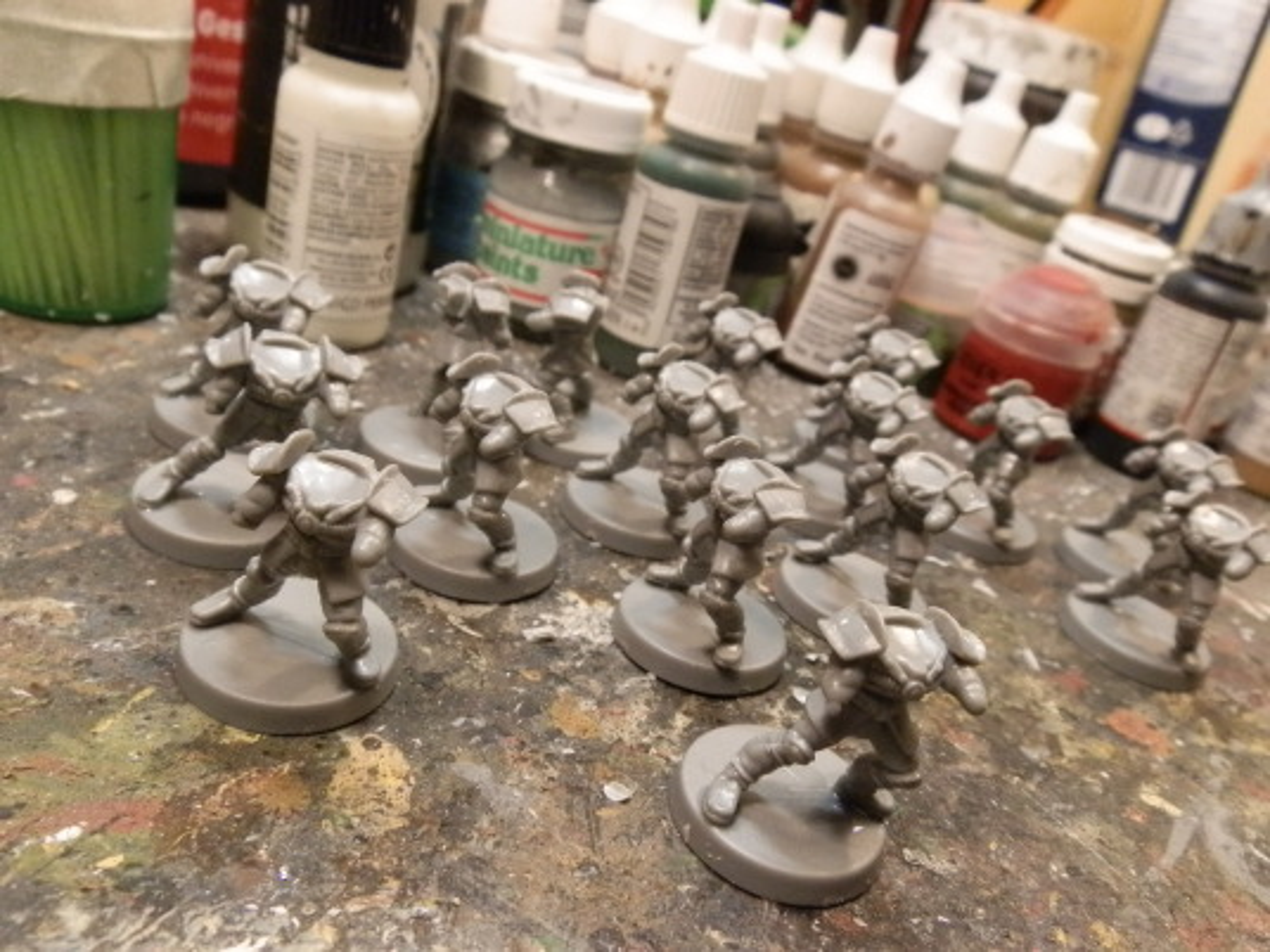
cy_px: 476
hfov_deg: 63.4
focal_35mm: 28
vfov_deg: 49.7
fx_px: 1027
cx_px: 635
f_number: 3.1
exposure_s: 1/80
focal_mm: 5
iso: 400
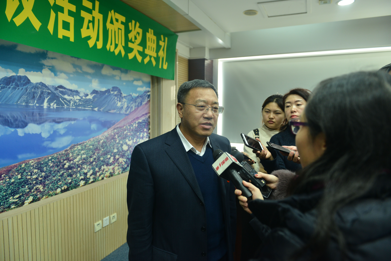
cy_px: 130
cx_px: 196
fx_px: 261
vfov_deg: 53.2
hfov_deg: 73.7
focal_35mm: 24
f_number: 3.2
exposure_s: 1/100
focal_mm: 24
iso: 1000
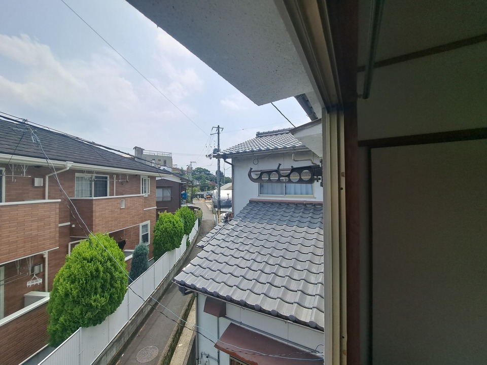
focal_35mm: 13
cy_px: 182
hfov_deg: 106.2
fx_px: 183
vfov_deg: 89.9
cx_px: 244
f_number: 2.2
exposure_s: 1/1678
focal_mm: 1.74
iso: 50
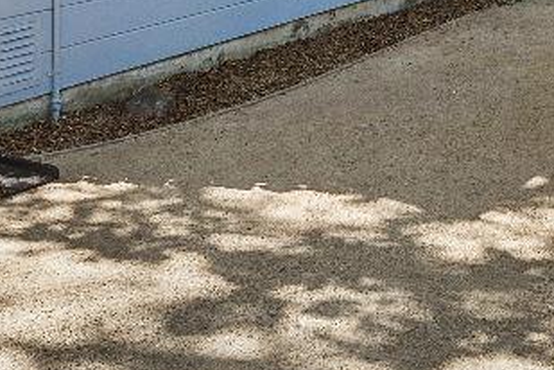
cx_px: 326
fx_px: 1046
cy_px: -178
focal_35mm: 68
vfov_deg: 18.0
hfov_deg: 29.6
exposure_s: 1/125
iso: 200
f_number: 8
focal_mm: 14
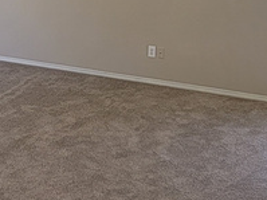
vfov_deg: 21.9
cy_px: 79
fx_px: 516
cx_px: 62
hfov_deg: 28.5
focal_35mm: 67
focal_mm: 2.2
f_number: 2.2
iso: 50
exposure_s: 1/120
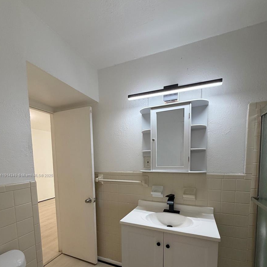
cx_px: 134
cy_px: 176
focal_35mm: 17
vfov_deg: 81.5
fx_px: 148
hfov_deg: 84.0
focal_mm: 2.22
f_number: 2.2
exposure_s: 1/121
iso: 200
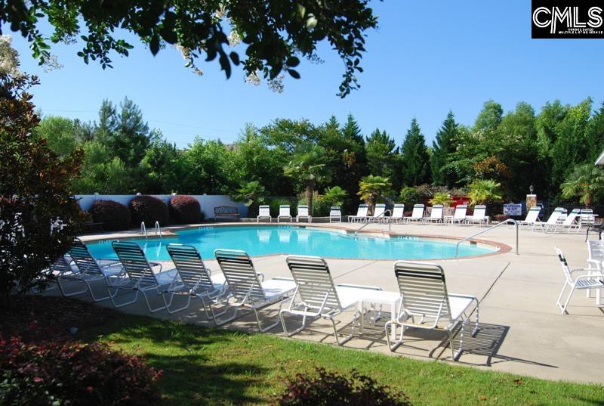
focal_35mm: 30
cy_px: 203
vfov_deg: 43.8
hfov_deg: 61.8
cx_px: 302
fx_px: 504
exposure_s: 1/1600
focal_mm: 20
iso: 400
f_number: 5
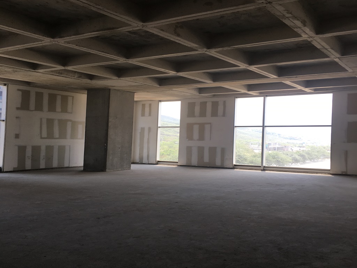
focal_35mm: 29
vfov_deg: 48.2
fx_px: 299
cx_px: 178
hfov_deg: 61.7
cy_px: 134
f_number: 2.2
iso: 25
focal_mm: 4.15
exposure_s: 1/110
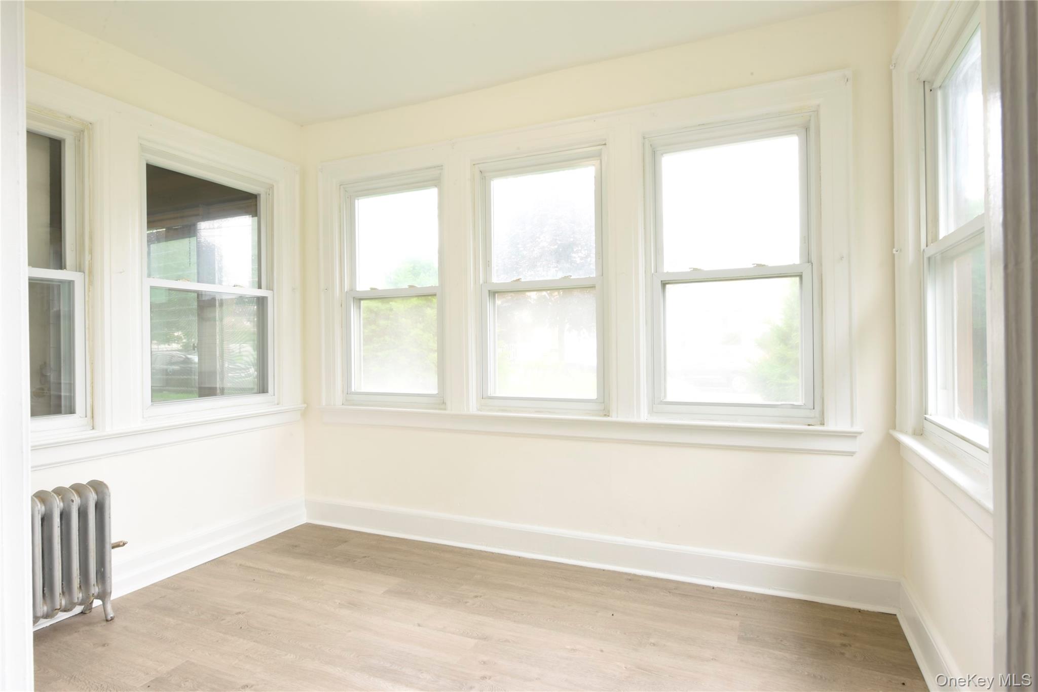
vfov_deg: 61.9
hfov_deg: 84.0
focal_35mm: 20
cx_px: 519
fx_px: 577
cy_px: 346
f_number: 22
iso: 100
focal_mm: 20
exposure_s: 1.6
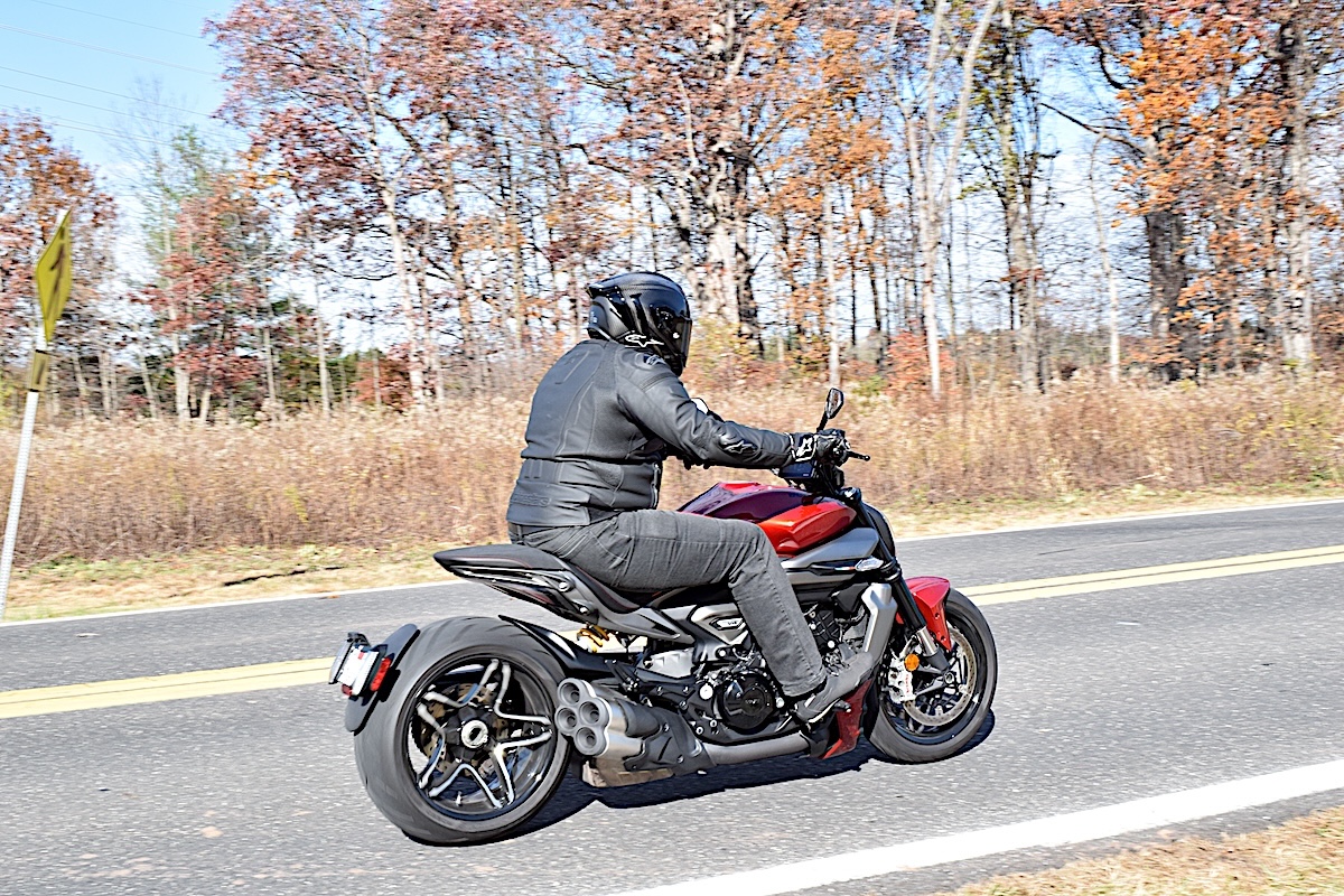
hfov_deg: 45.0
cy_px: 448
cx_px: 672
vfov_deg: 30.8
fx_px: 1624
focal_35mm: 44
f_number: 16
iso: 800
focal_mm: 29
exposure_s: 1/250
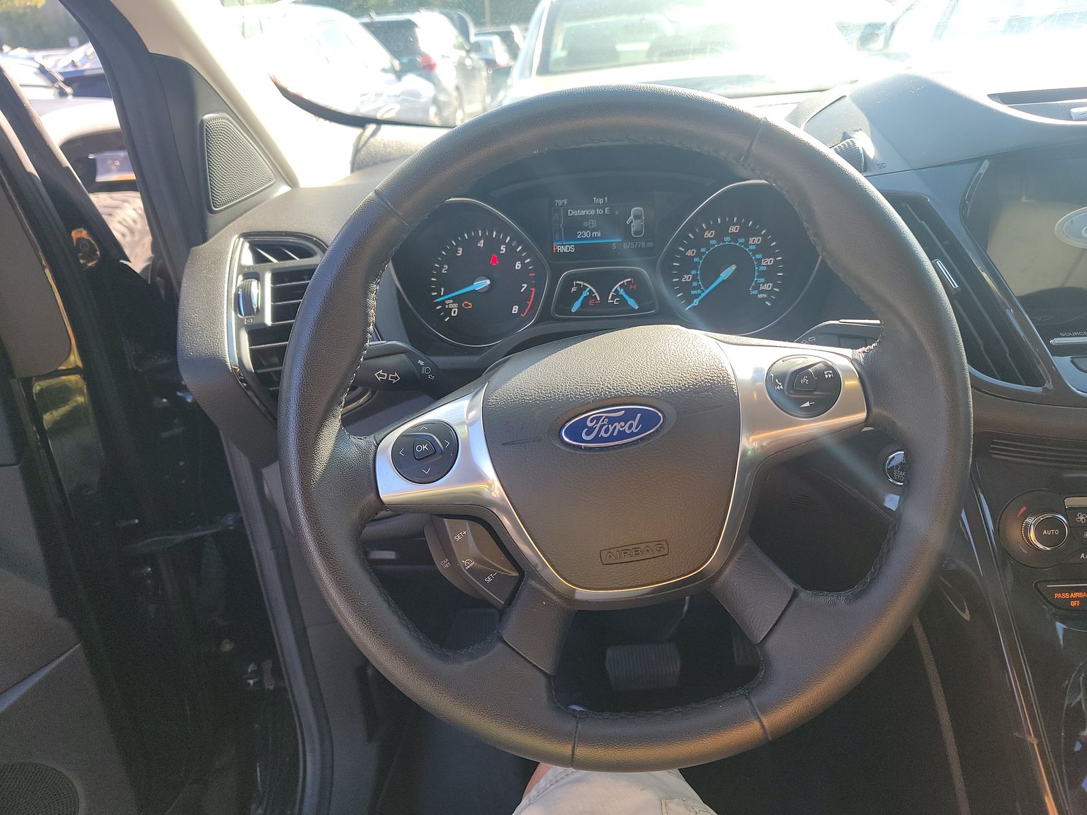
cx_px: 544
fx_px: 754
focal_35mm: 24
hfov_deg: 71.6
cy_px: 408
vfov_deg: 56.8
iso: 65
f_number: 1.8
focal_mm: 6.7
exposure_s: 1/119
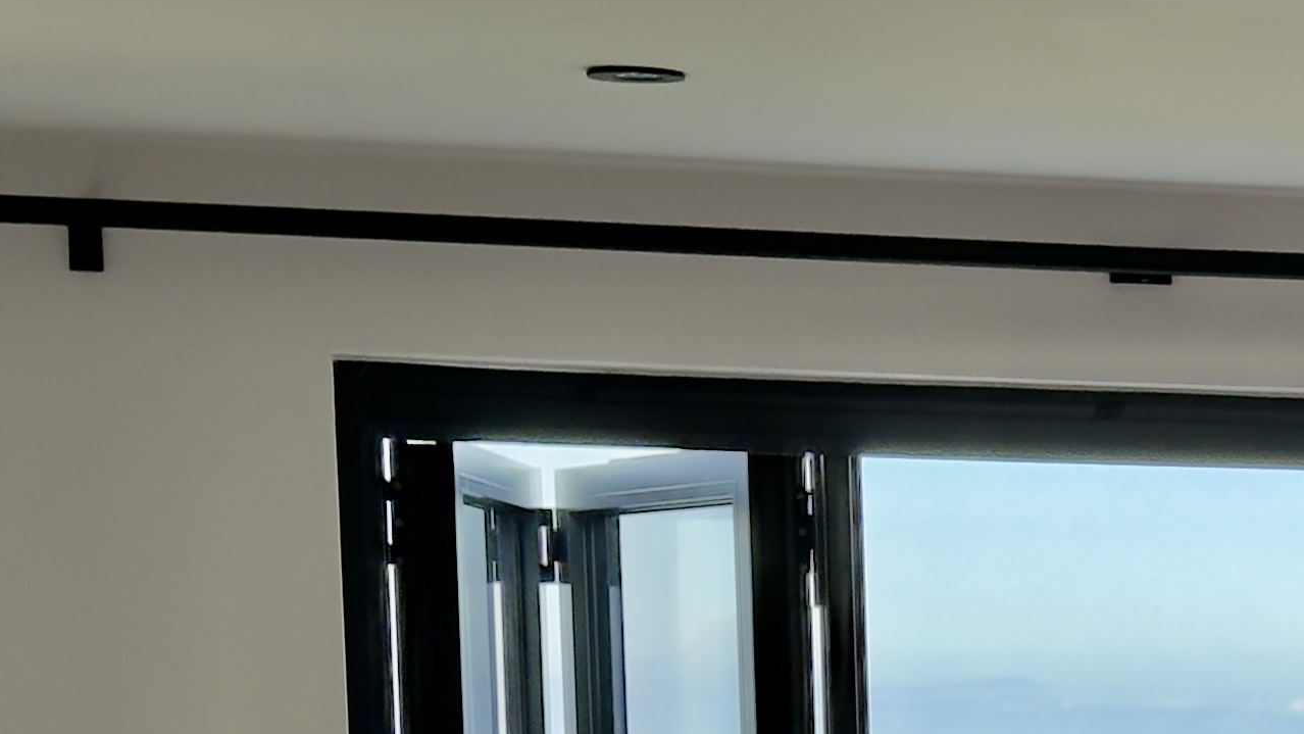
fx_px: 5705
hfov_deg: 12.5
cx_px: 1860
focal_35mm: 165
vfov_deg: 7.1
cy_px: 1520
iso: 80
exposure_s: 1/354
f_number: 1.78
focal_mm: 6.76
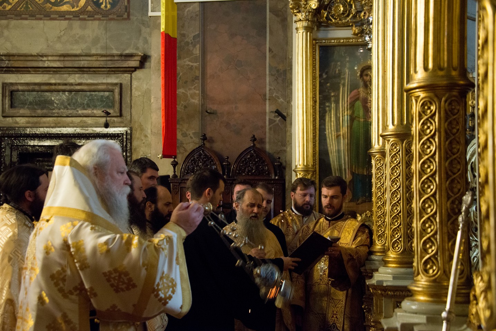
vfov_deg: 21.9
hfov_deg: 32.4
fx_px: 855
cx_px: 248
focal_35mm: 62
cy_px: 166
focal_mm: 62
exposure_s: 1/50
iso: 2000
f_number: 4.8
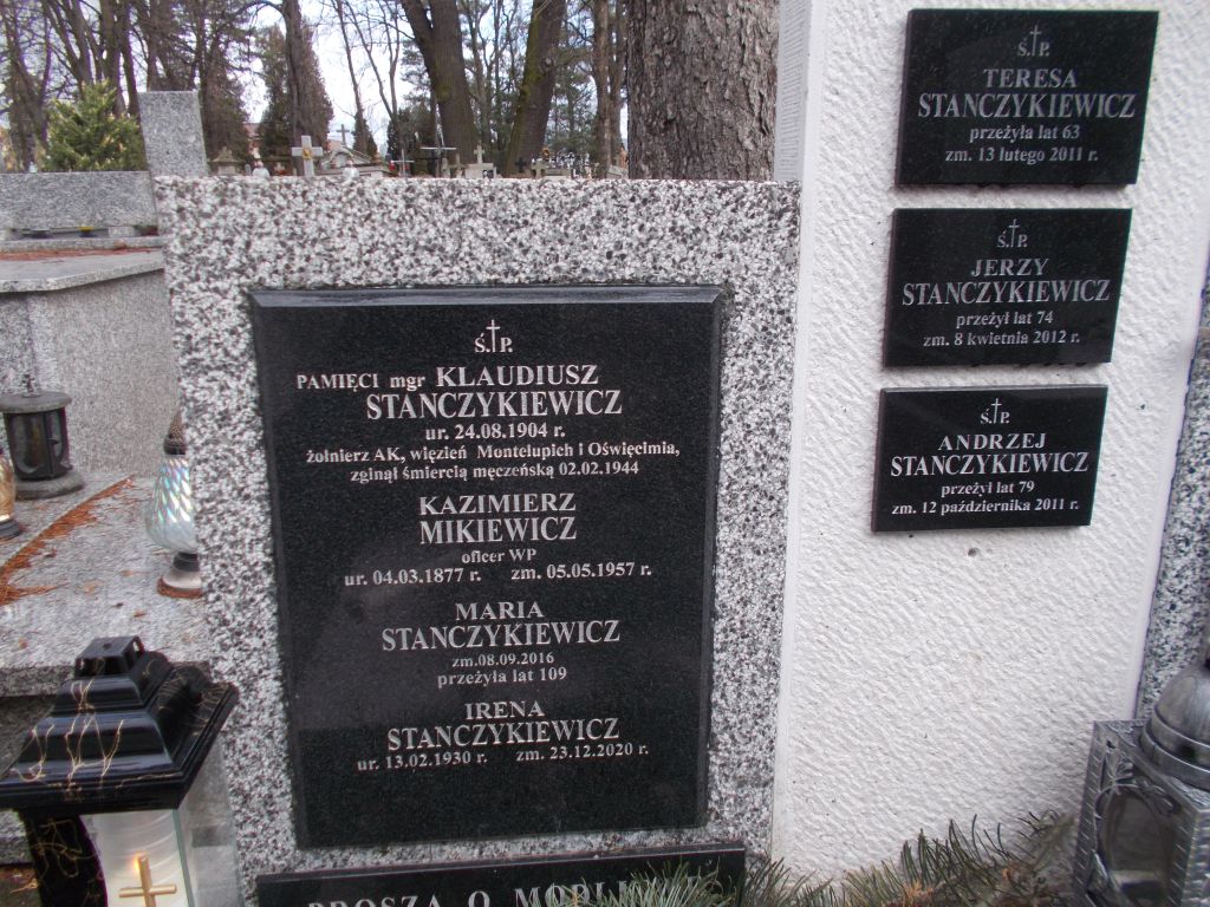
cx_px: 605
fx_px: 909
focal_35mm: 26
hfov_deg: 67.3
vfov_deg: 53.1
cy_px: 454
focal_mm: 4.6
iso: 80
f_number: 3.2
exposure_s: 1/125
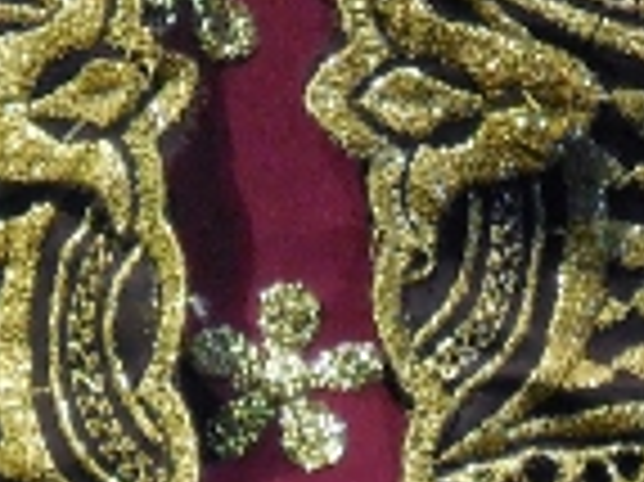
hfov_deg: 1.7
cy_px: 14
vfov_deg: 1.3
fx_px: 21340
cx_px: 239
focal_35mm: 1148
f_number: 6
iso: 800
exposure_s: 1/8
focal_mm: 46.1
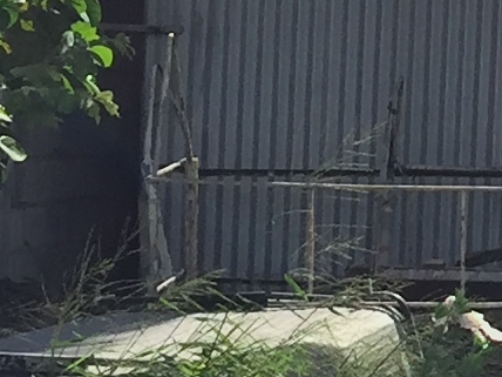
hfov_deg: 8.3
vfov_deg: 6.7
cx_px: 1133
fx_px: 3205
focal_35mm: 221
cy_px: -53
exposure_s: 1/1799
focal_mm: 4.15
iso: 32
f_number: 2.2
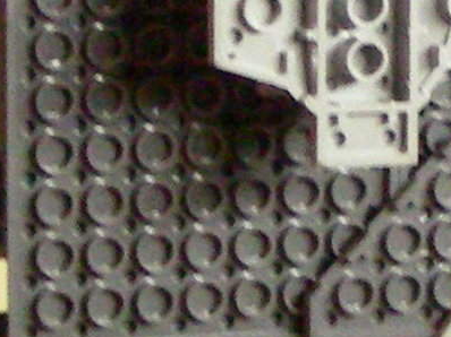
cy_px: 45
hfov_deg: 7.3
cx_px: 623
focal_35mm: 269
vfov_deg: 5.5
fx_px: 3503
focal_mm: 6.3
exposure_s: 1/21
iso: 400
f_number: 3.5
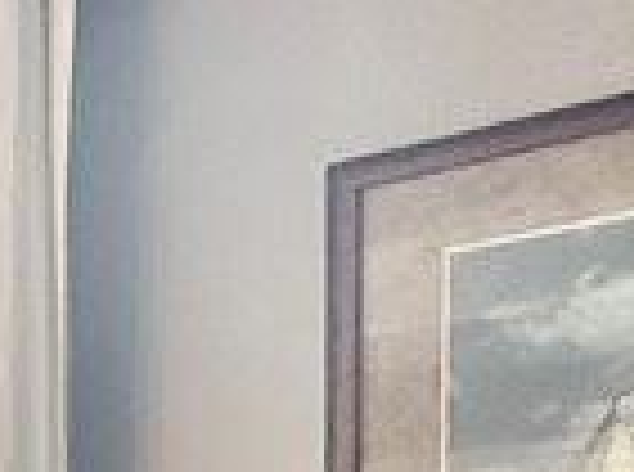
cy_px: 926
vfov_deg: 12.7
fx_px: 1863
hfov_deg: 14.8
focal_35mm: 102
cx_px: -733
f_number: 2.2
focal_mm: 2.22
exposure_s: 1/140
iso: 64
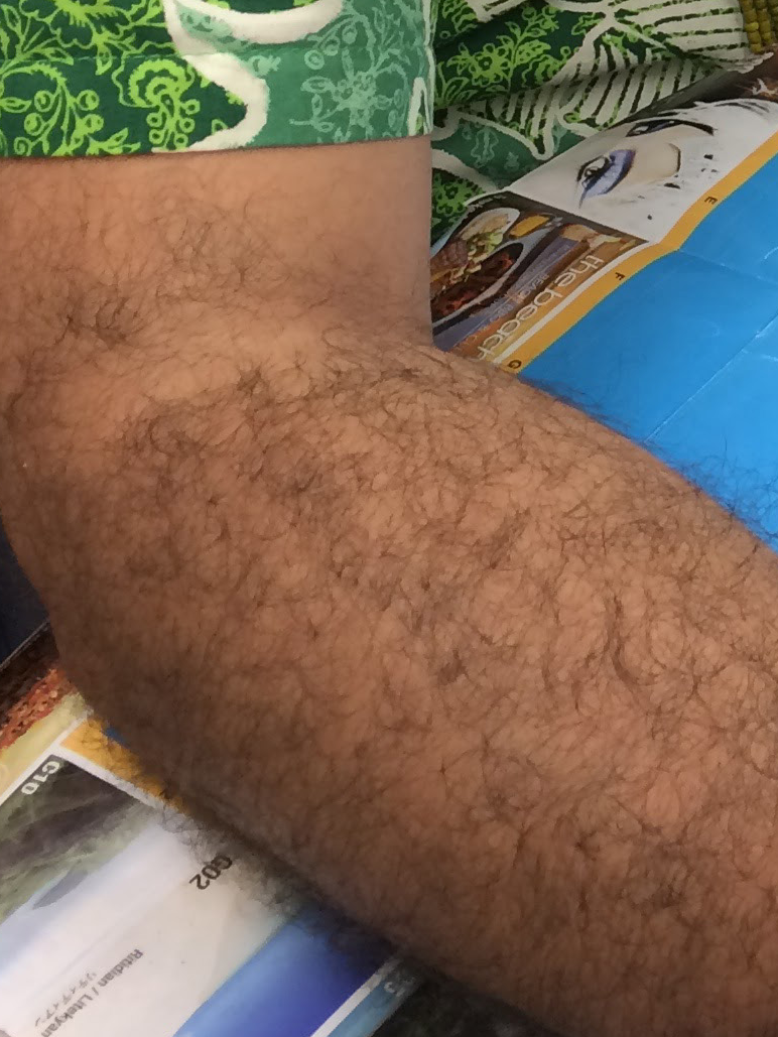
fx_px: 2756
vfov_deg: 19.7
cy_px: -283
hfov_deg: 14.9
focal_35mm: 92
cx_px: 1187
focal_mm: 4.15
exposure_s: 1/30
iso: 50
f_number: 2.2
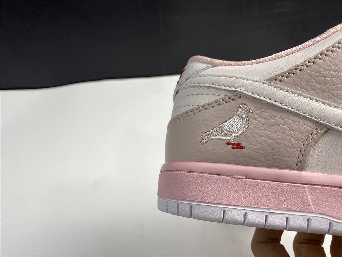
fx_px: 257
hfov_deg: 67.3
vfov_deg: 53.1
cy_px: 128
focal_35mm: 26
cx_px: 171
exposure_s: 1/100
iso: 40
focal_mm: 4.25
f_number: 1.8
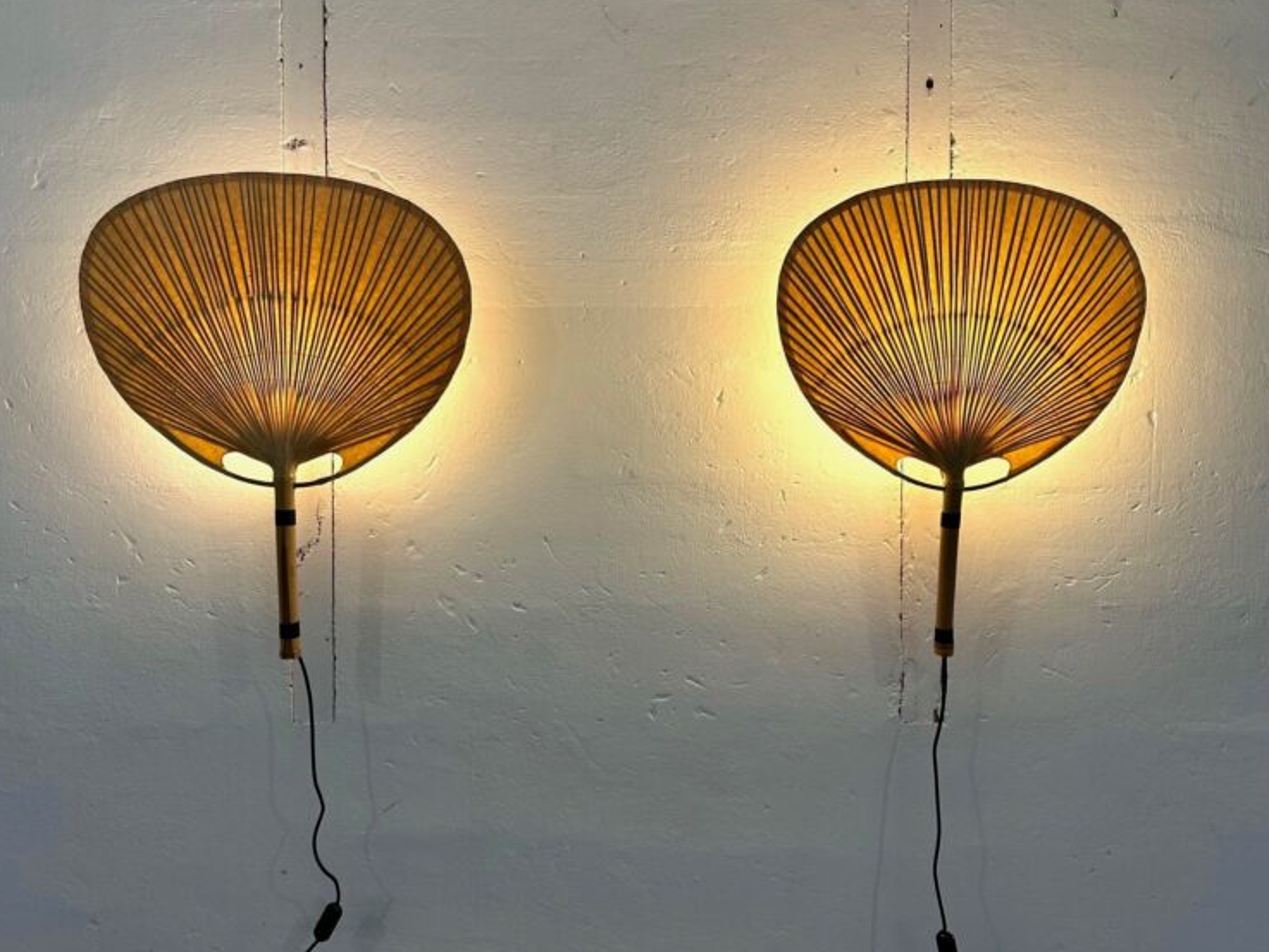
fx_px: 917
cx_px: 610
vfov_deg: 54.9
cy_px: 473
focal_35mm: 25
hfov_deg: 69.4
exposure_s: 1/50
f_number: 1.78
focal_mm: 6.86
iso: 125
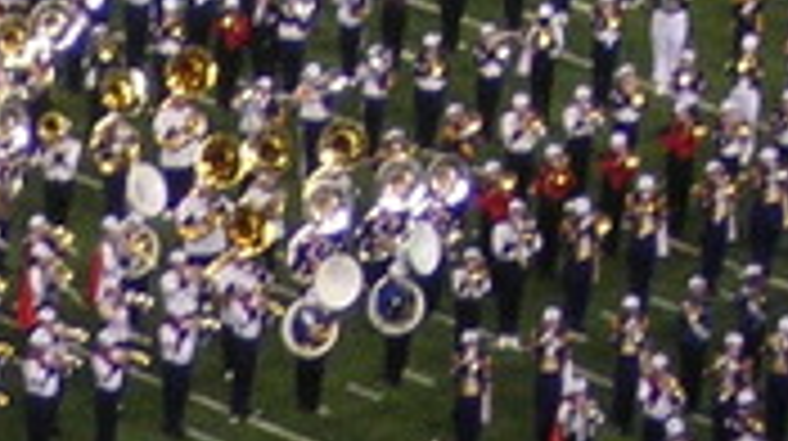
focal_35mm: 431
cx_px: -639
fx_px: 8996
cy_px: 558
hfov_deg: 5.0
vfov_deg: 2.8
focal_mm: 14.1
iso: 400
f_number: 4.7
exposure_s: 1/64
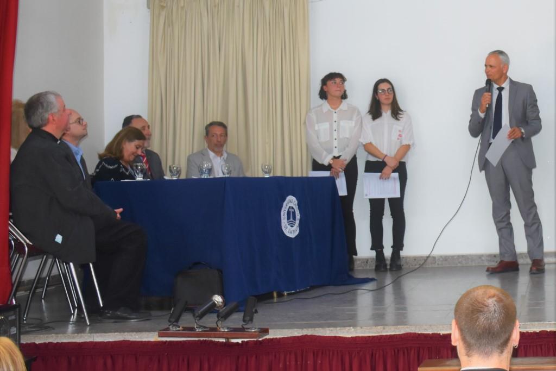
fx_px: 602
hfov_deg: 49.5
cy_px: 186
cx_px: 278
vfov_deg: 34.2
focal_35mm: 39
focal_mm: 26
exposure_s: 1/100
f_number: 5
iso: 800
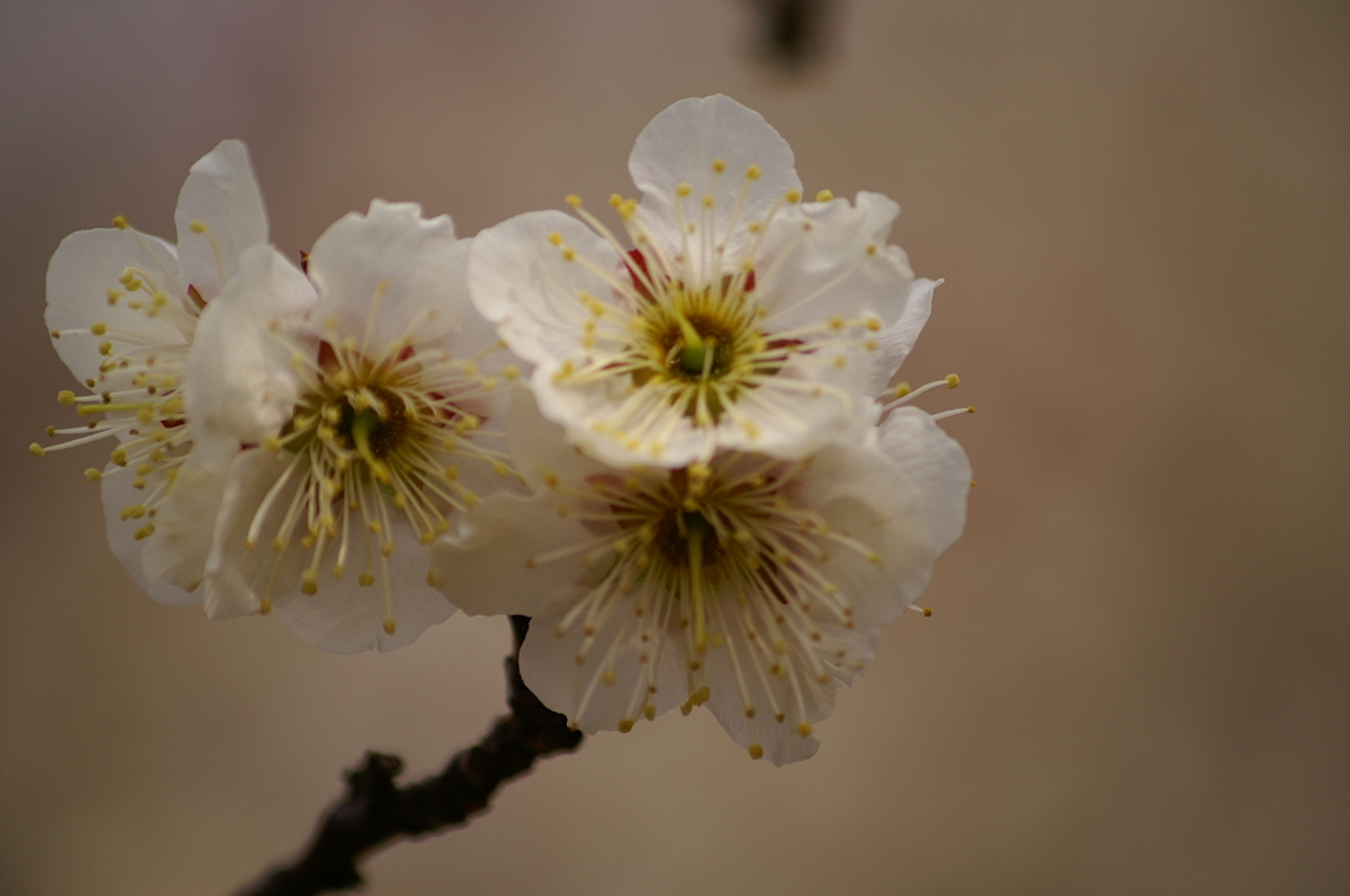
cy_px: 448
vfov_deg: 4.6
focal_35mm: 300
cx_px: 675
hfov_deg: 6.9
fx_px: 11236
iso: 100
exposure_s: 1/800
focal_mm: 200
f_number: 5.6
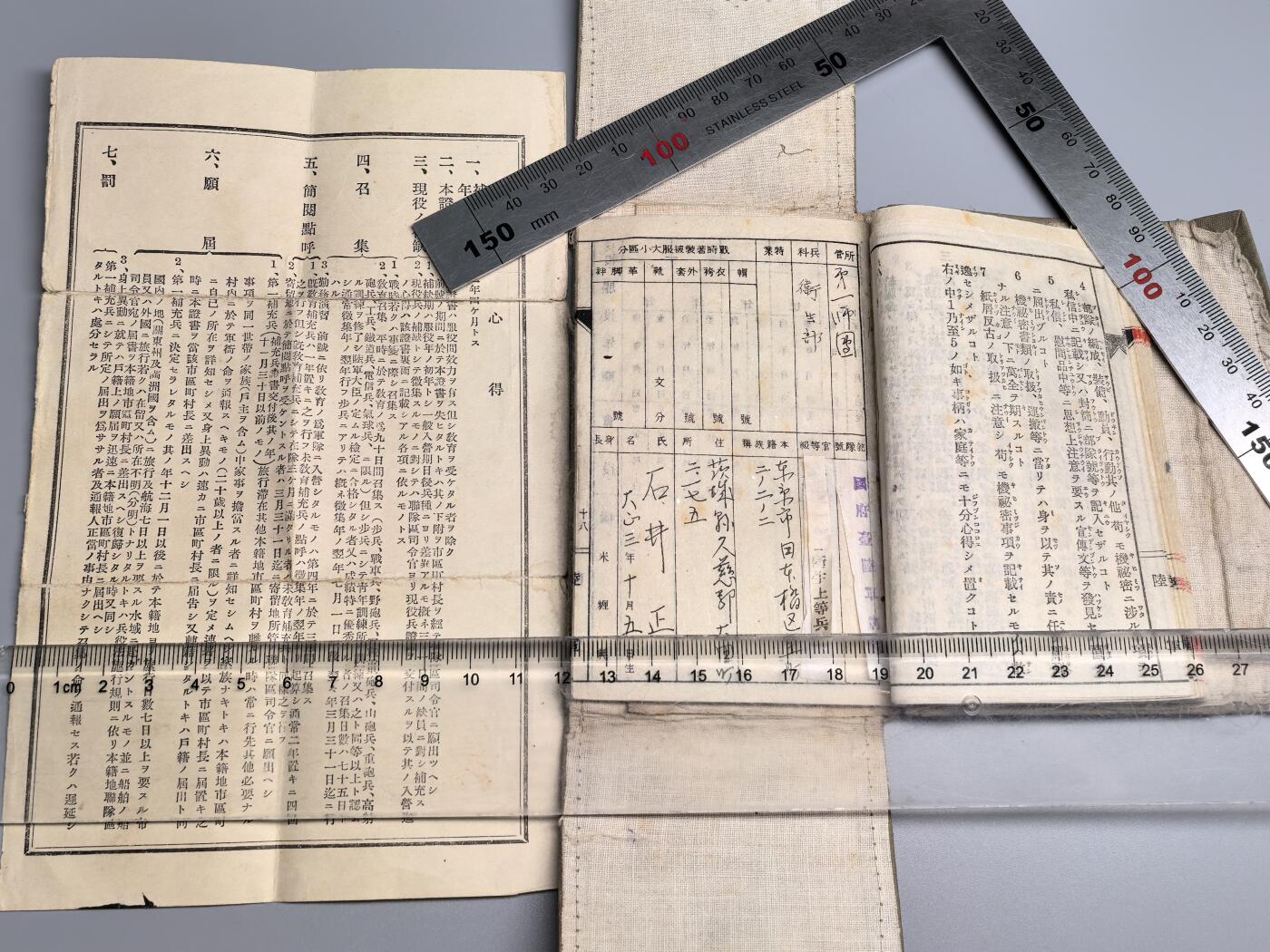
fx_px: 1211
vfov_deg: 42.9
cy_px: 476
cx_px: 635
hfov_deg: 55.4
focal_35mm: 33
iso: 100
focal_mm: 5.75
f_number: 4
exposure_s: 1/100
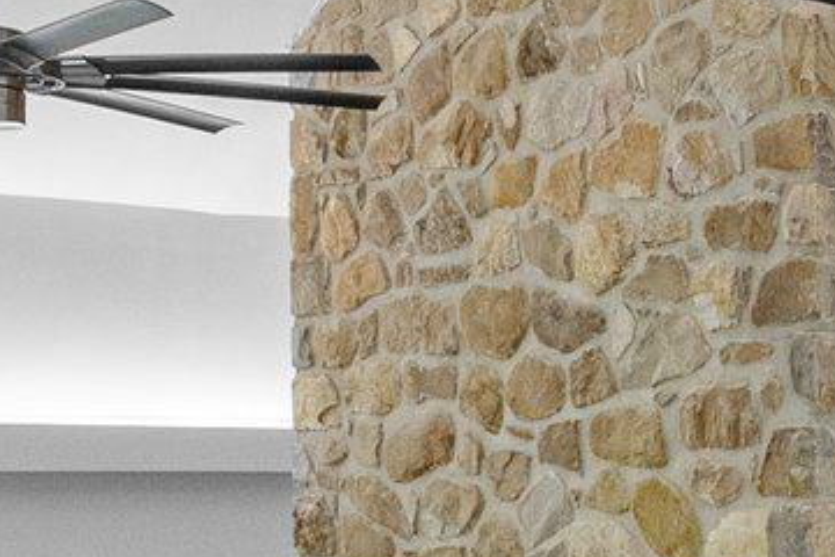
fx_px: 2111
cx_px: 1167
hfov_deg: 20.0
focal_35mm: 91
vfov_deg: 14.8
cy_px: 537
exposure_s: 1/20
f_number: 11
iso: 2000
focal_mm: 16
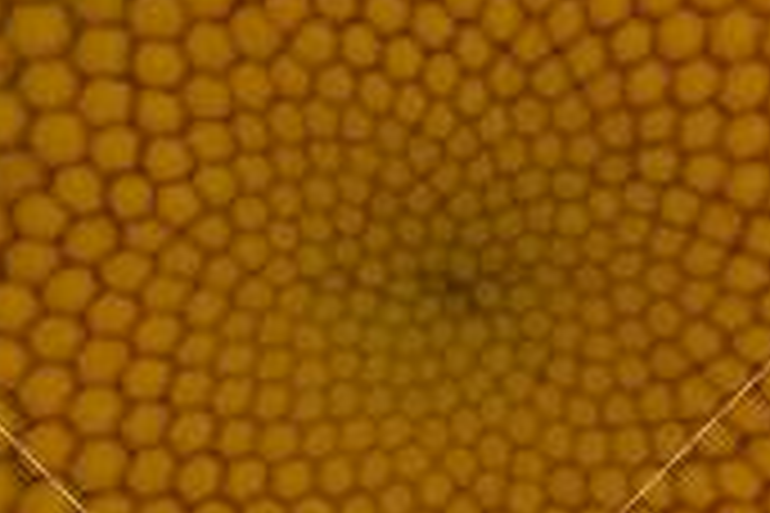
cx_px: 347
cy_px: -194
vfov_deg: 2.9
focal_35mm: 480
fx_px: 10266
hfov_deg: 4.3
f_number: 6.3
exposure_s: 1/160
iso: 100
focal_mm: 42
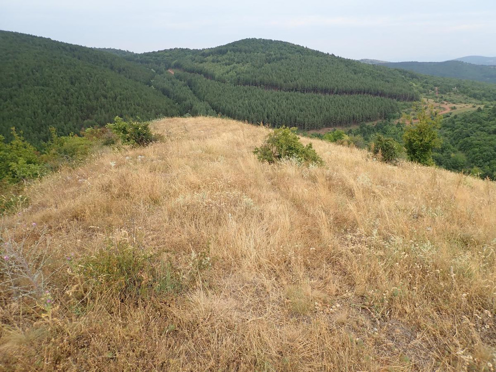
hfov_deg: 69.4
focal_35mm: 25
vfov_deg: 54.9
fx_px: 358
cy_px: 186
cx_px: 248
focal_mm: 4.5
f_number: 2.8
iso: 100
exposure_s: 1/800
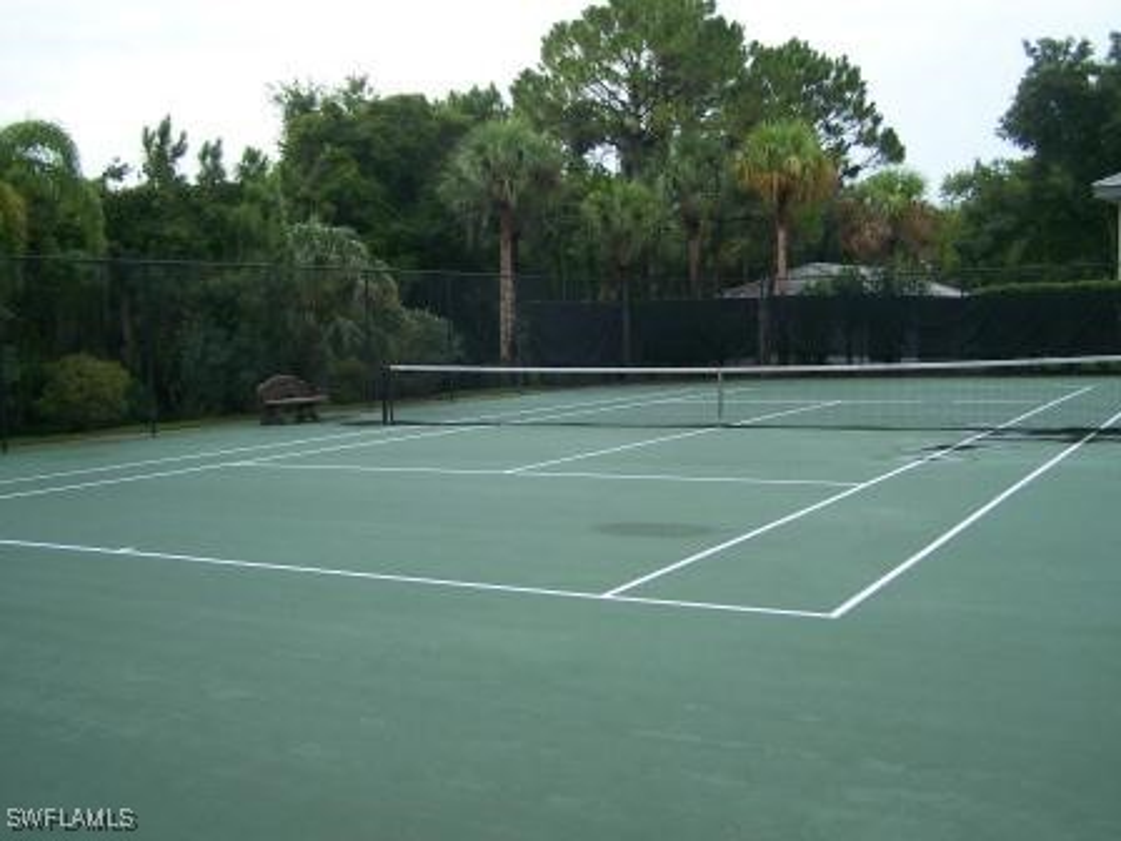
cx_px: 560
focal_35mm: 38
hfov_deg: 49.0
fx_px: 1231
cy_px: 420
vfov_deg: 37.7
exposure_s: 1/640
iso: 80
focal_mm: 6.3
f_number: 2.8
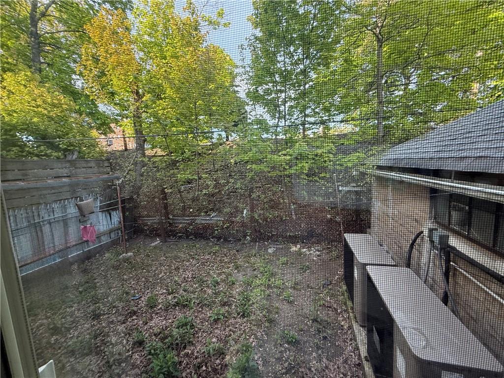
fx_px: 204
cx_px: 252
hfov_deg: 102.1
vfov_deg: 85.7
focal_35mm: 14
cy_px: 189
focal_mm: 2.22
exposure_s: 1/99
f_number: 2.2
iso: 100
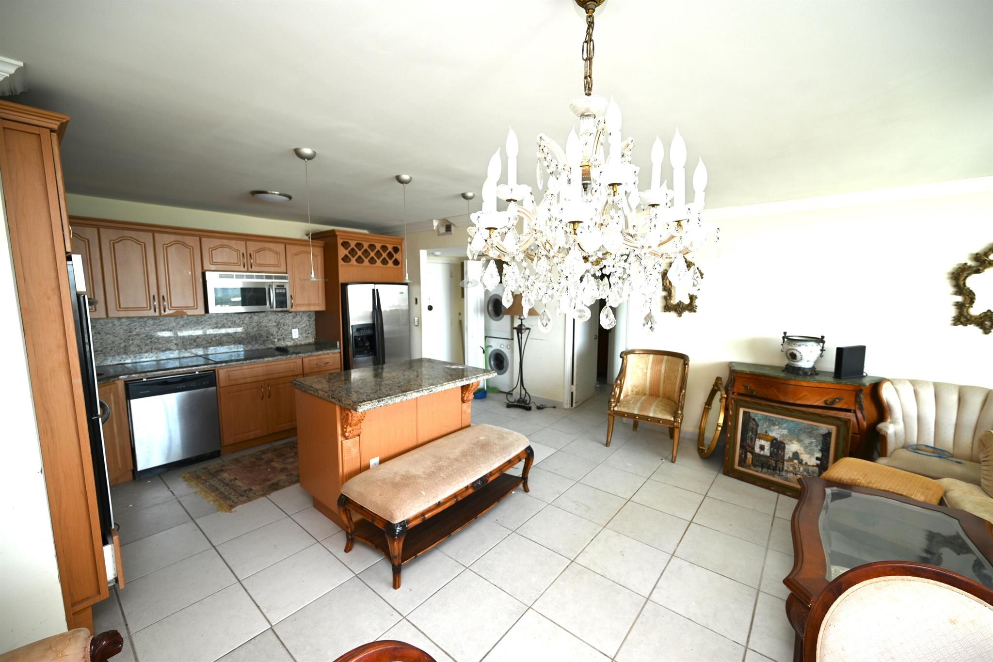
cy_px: 331
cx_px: 496
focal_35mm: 14
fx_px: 386
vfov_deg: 81.2
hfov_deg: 104.2
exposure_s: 1/80
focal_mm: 14
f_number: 4.5
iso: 200
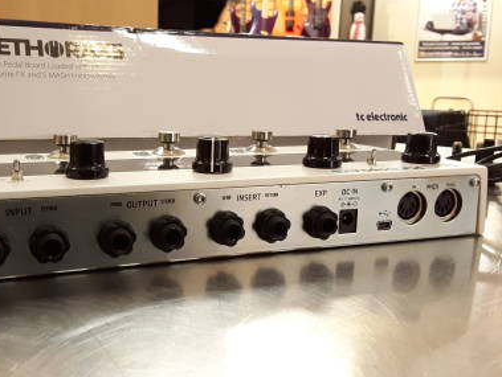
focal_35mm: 37
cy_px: 172
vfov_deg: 38.7
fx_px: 537
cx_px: 159
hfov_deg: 49.1
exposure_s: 1/24
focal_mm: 2.91
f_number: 1.9
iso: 100
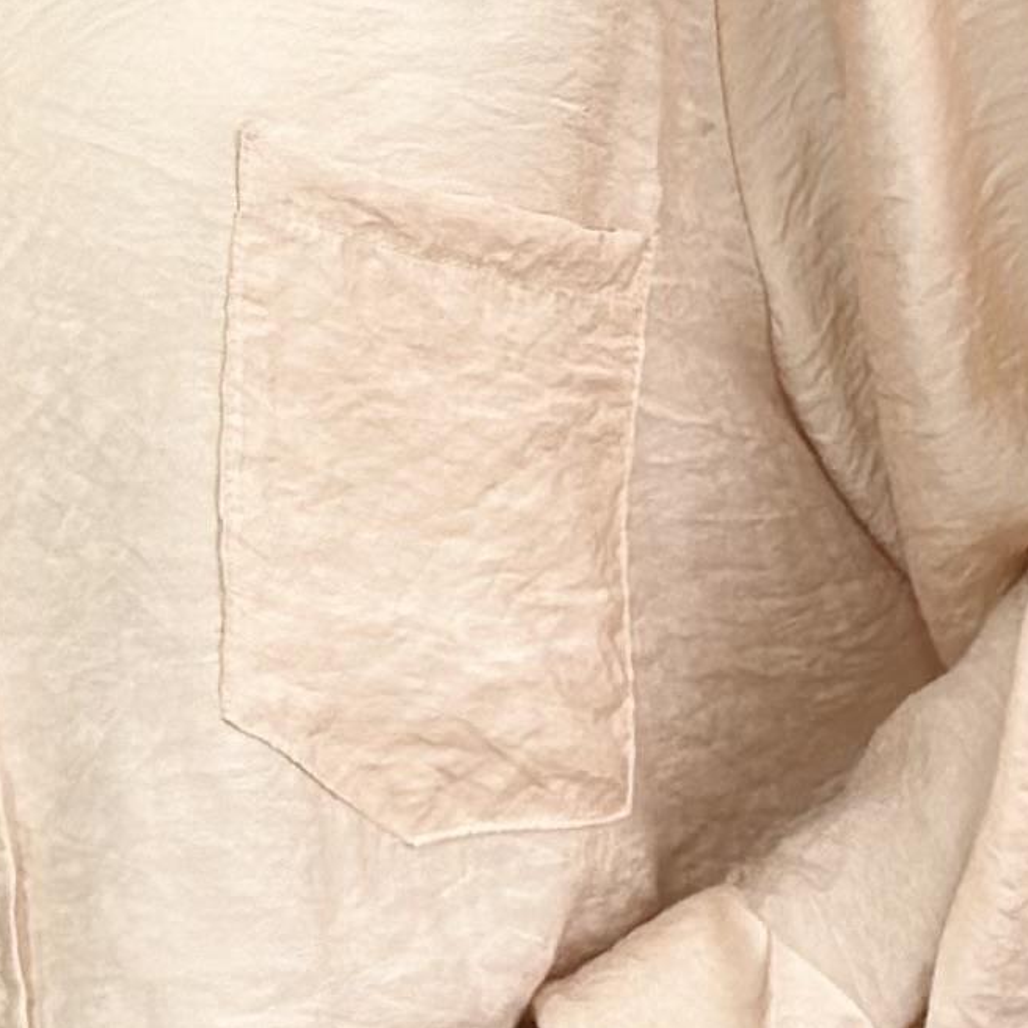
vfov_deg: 6.7
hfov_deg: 6.7
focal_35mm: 261
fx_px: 8769
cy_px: 42
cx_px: 155
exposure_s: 1/118
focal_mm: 6.86
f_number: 1.78
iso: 64
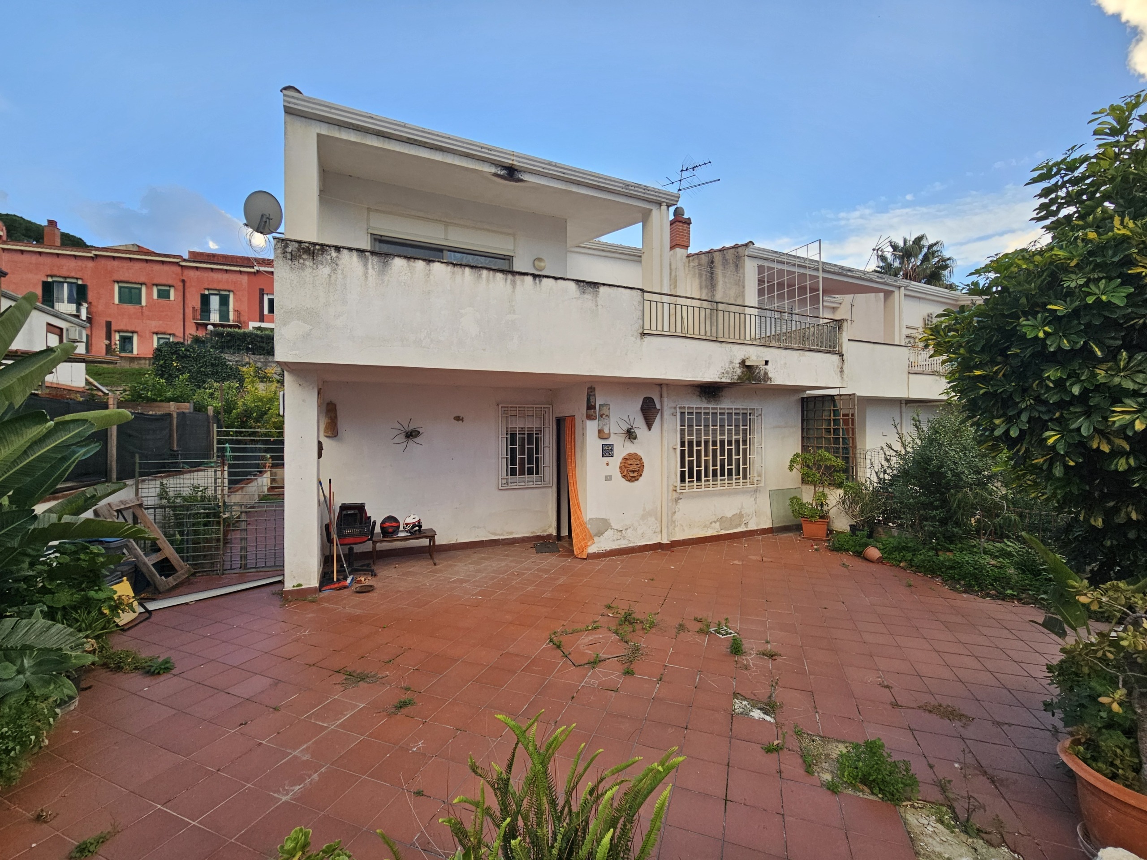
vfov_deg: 89.9
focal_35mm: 13
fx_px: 431
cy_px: 430
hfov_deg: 106.2
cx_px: 574
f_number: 2.2
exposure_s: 1/299
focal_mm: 2.2
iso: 64
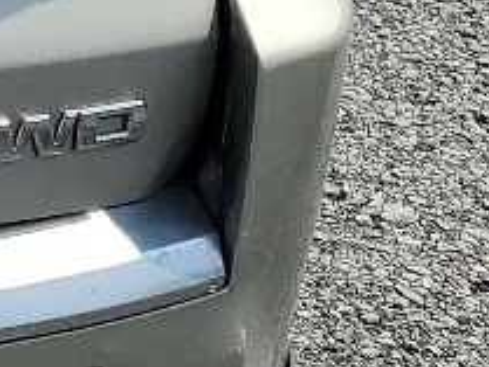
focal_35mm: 199
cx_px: -1051
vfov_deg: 7.1
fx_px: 2813
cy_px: -475
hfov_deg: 8.2
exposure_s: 1/5000
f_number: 1.5
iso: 50
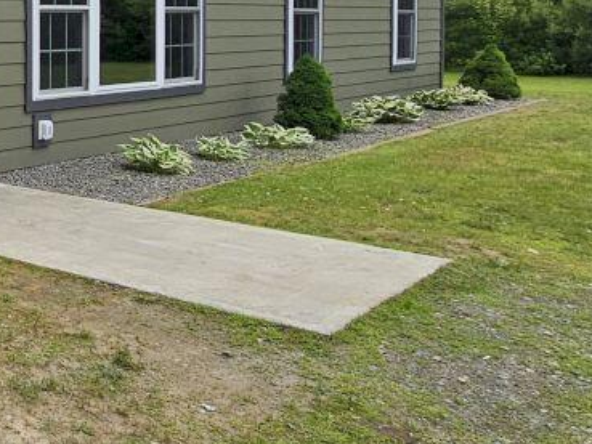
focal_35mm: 47
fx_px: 804
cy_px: 43
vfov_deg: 29.6
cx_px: -259
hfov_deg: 28.8
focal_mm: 2.2
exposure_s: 1/1884
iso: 50
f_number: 2.2
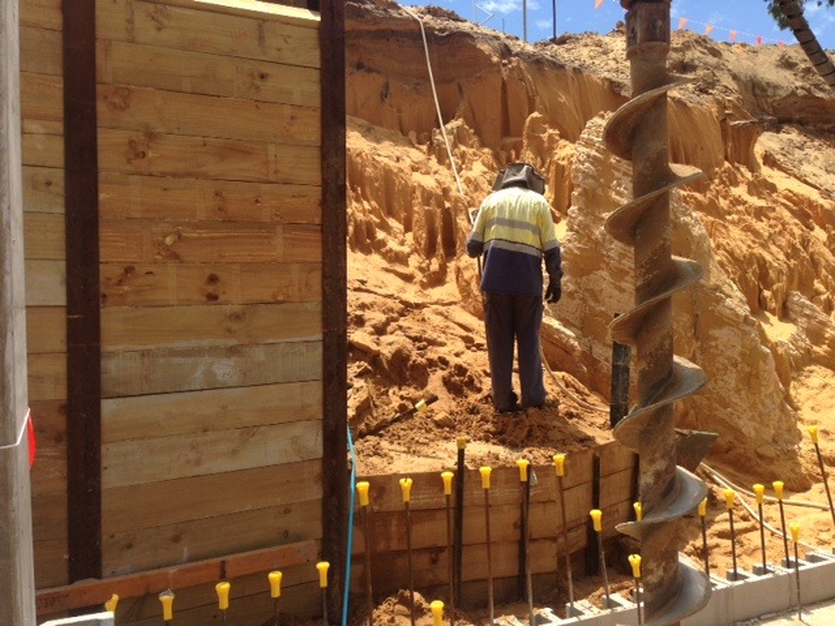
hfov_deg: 55.4
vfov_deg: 42.9
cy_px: 313
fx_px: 796
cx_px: 418
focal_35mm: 33
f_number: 2.4
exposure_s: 1/1466
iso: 50
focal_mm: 4.12
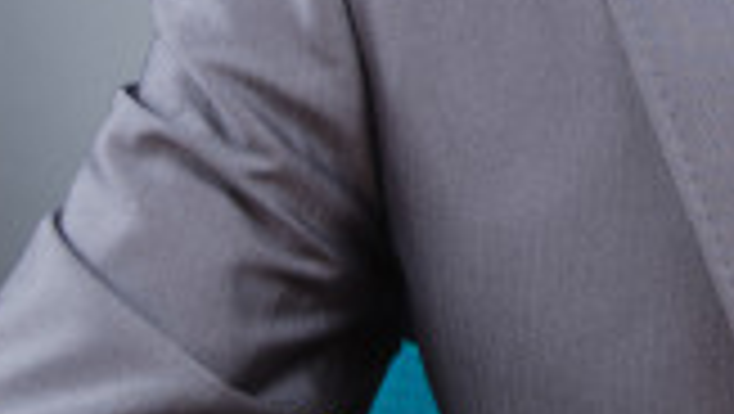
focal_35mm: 234
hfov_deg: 9.1
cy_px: -212
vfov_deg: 5.2
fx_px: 4558
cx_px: 851
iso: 100
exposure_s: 1/200
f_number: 10
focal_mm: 38
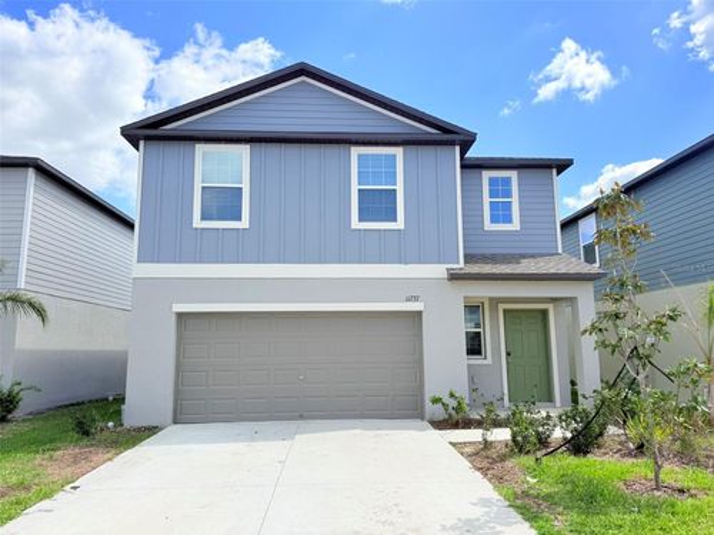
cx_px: 357
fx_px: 495
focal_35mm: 24
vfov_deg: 56.8
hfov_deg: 71.6
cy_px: 268
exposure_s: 1/4673
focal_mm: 6.76
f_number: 1.78
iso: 80
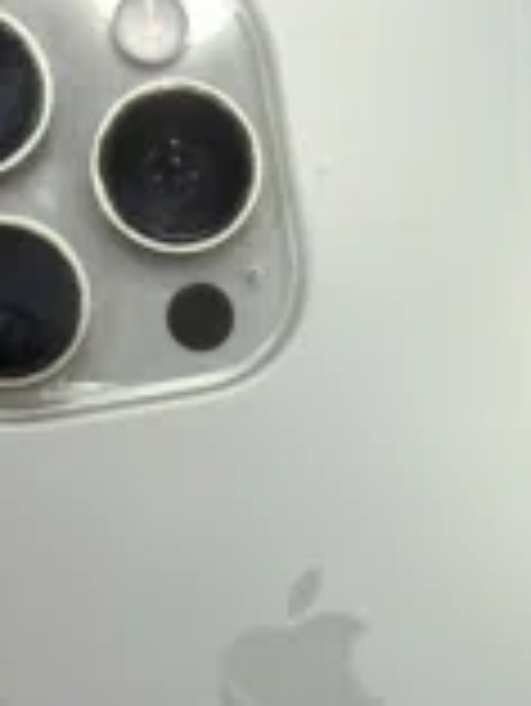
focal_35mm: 61
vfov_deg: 29.2
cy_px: 733
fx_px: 1246
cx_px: 243
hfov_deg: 24.1
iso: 100
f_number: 2.2
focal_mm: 2.22
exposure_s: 1/100
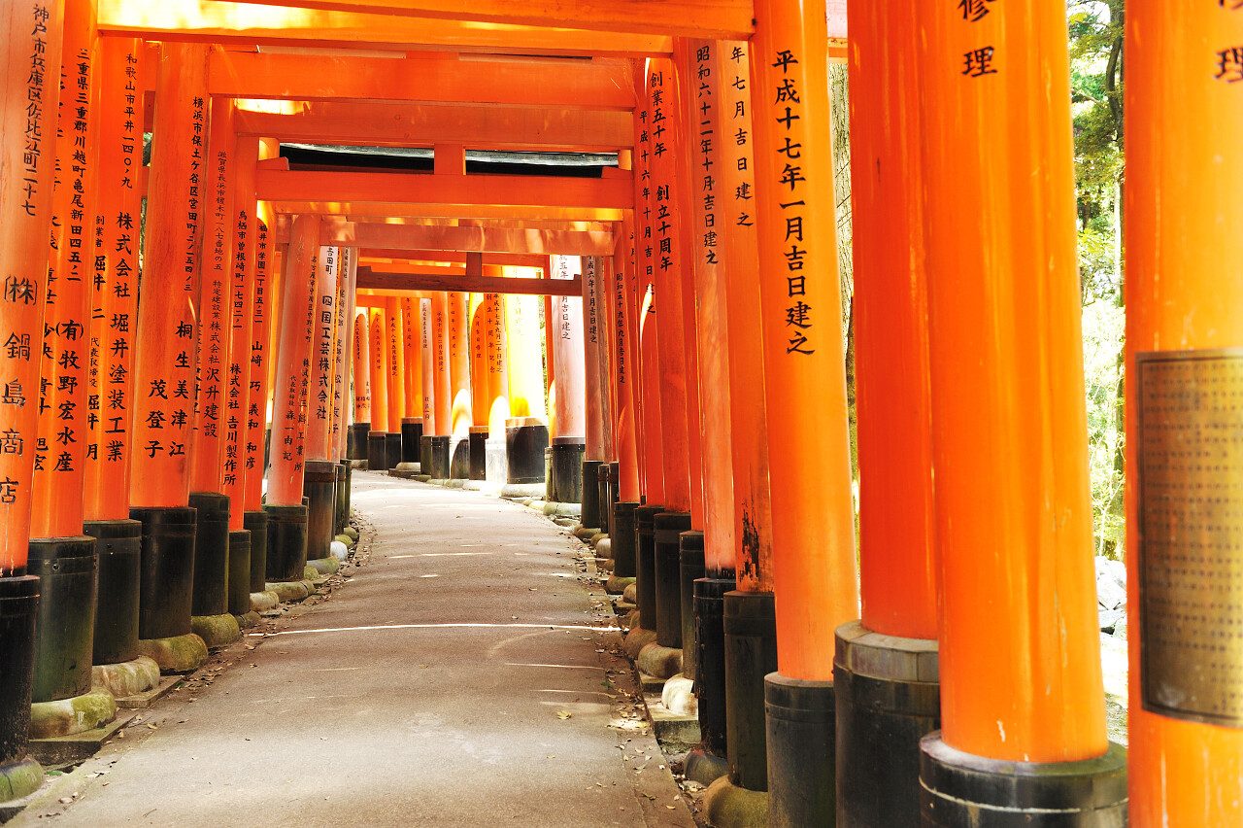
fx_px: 1311
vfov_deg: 35.0
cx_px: 622
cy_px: 414
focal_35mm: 38
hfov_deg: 50.7
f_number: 4
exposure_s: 1/125
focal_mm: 38
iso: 320
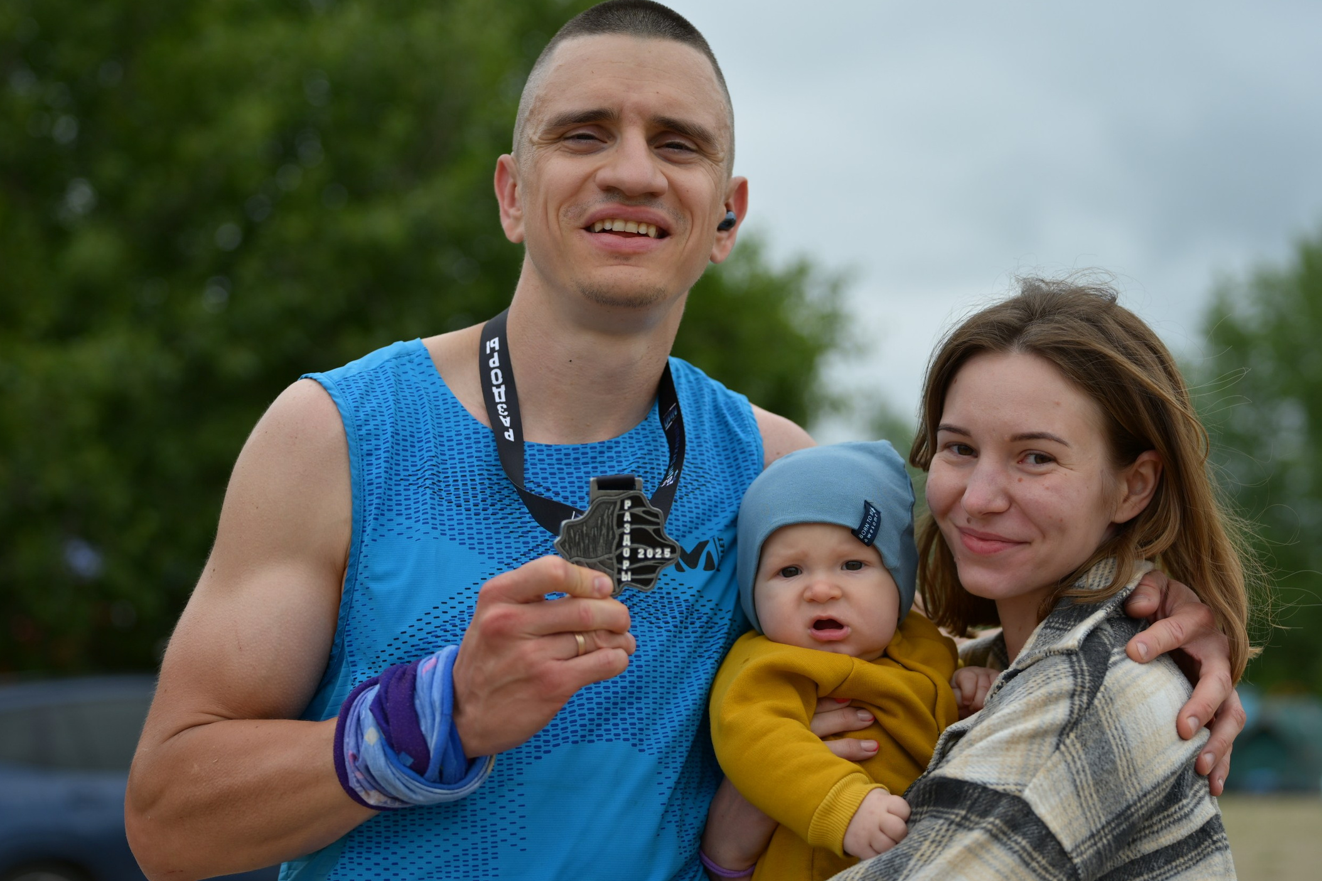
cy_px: 470
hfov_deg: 32.4
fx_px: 2277
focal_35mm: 62
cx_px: 706
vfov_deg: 21.9
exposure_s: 1/1250
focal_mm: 51
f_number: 2.2
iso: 125
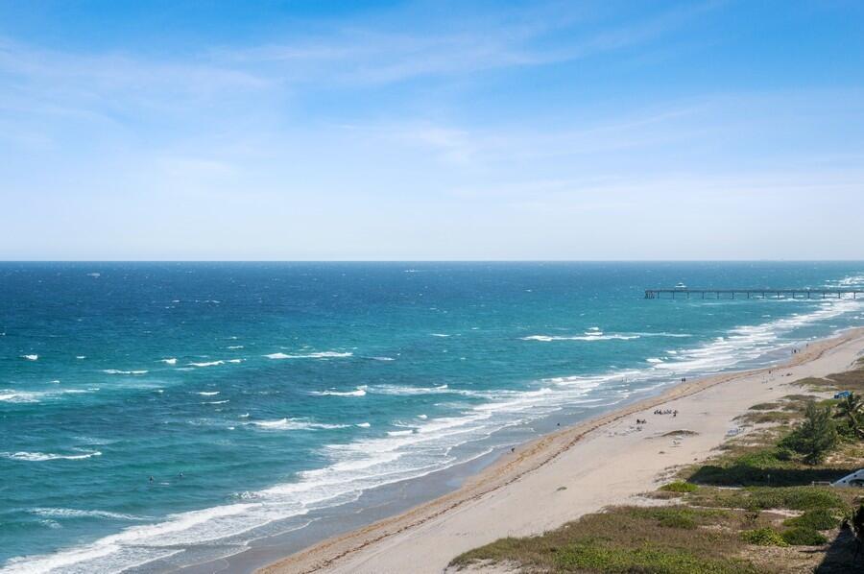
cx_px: 432
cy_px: 287
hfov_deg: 27.0
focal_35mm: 75
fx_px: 1798
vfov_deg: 18.1
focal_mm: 75
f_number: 11
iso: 100
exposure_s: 1/200
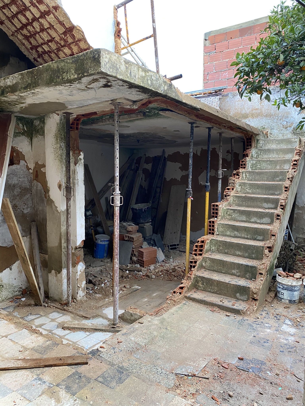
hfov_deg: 53.1
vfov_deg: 67.3
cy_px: 203
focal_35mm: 26
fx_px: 305
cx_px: 152
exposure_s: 1/99
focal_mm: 4.25
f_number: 1.8
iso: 125
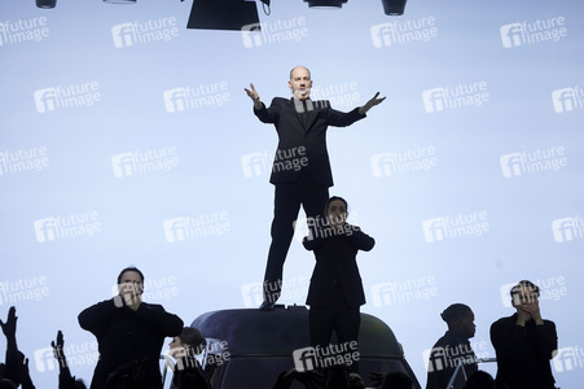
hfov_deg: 10.3
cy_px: 194
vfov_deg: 6.9
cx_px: 292
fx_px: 3242
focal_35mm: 200
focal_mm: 200
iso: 3200
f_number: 6.3
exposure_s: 1/1250
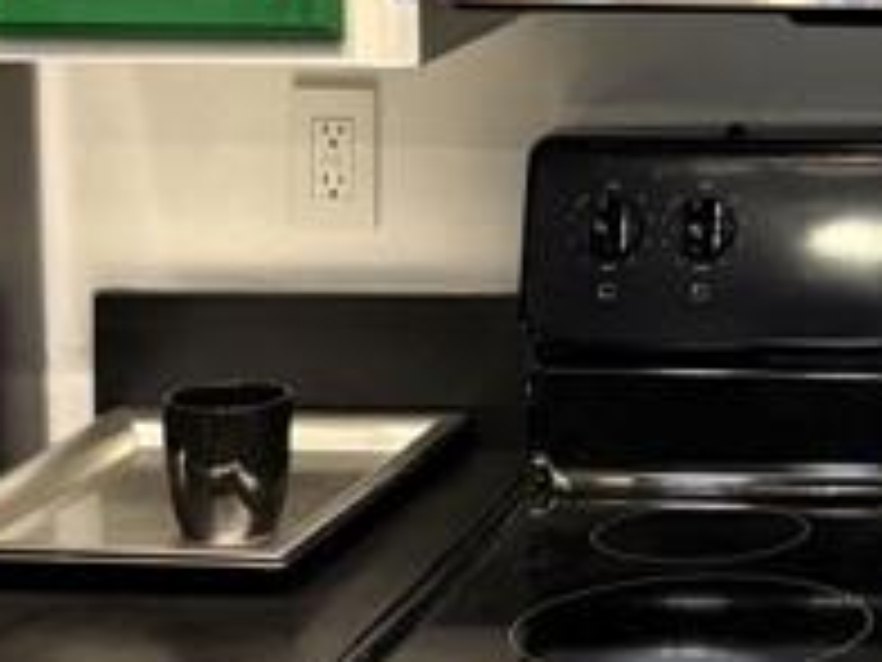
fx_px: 3465
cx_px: 1310
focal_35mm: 136
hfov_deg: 13.7
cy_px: -63
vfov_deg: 10.8
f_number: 1.6
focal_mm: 5.96
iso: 320
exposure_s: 1/60
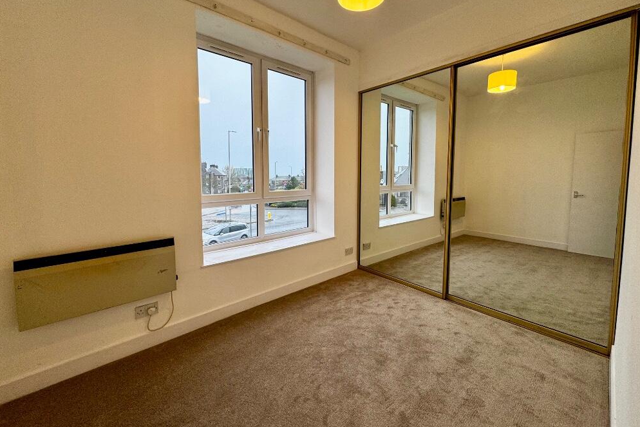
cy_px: 193
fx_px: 267
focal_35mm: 15
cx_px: 317
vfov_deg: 77.1
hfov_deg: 100.4
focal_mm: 2.22
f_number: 2.2
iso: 80
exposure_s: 1/100
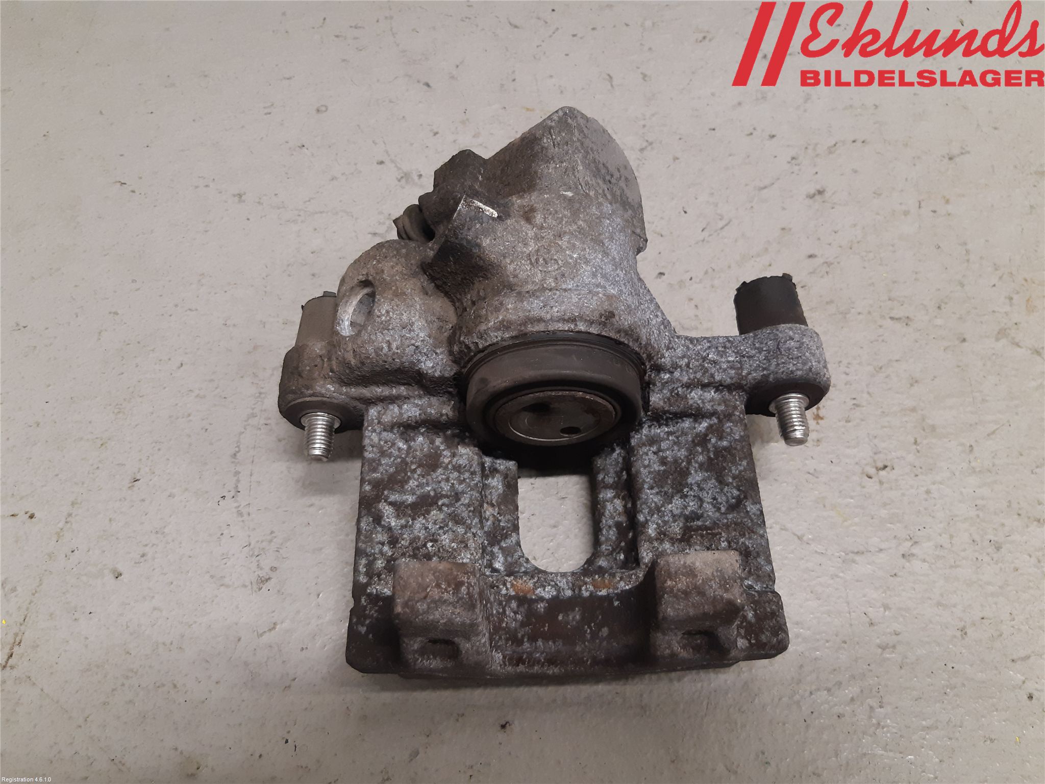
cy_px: 392
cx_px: 522
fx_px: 785
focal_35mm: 26
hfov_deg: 67.3
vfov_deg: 53.1
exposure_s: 1/50
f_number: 1.7
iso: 200
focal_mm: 3.93
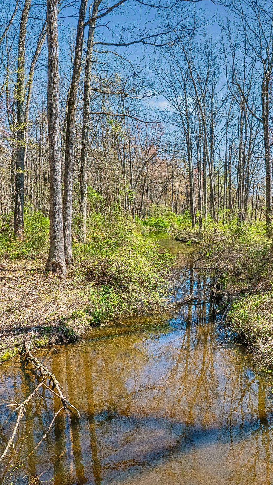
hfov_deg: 46.8
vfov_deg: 76.3
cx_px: 185
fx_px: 309
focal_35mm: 24
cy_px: 243
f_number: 8
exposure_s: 1/1250
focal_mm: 10
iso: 400
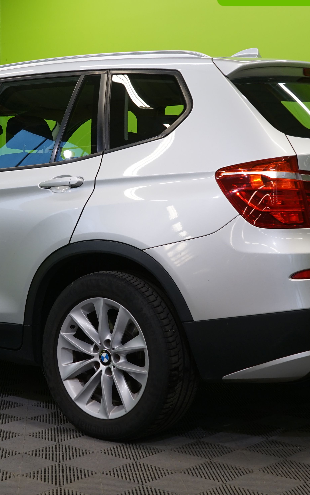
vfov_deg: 31.0
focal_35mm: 66
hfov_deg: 19.6
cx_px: 91
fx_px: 892
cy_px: 222
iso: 400
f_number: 6.3
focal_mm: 32
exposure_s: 1/30
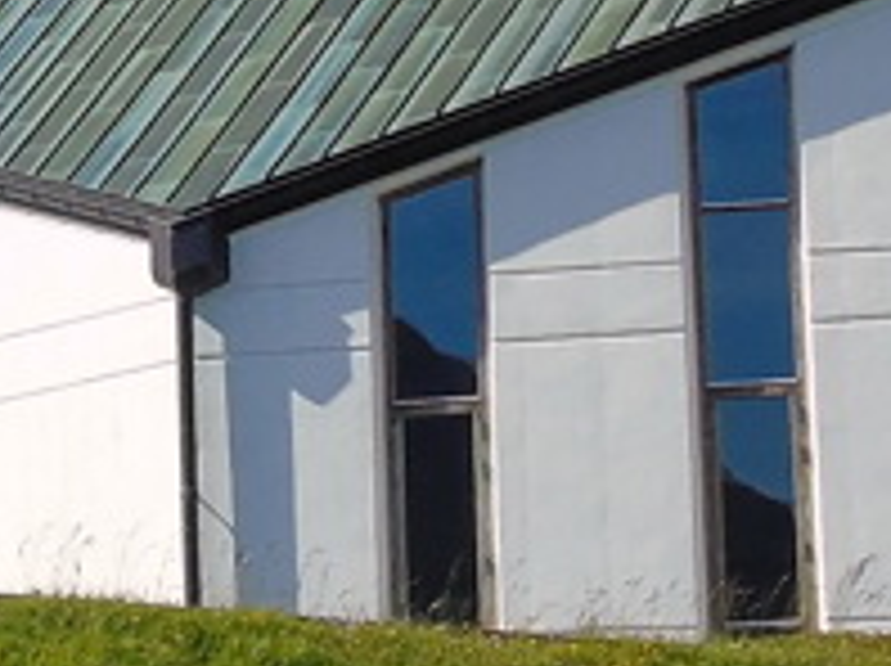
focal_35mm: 176
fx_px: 4525
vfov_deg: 8.4
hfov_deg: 11.2
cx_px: 32
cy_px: 81
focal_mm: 5.2
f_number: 3.6
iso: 80
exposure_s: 1/1000
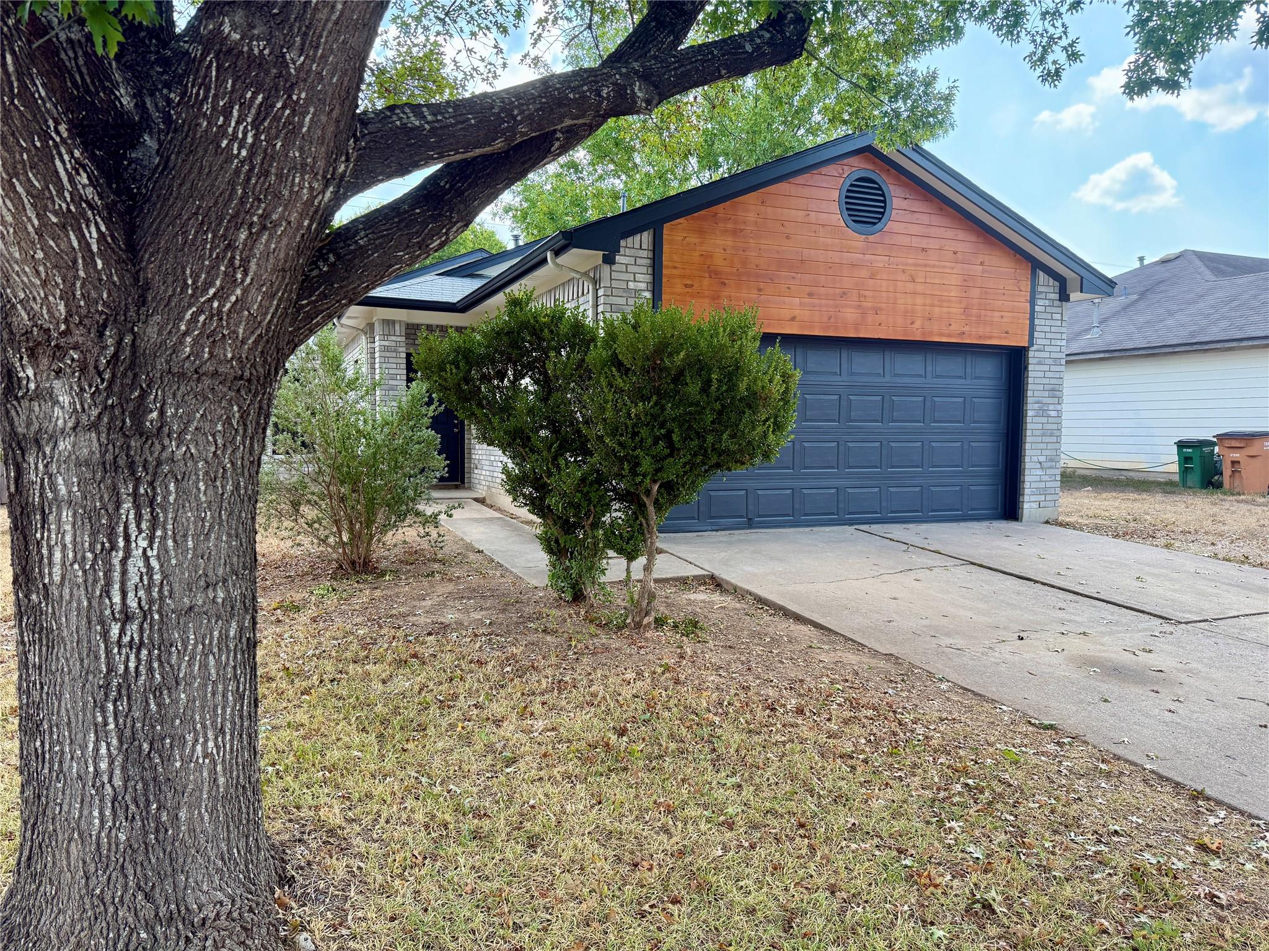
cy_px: 476
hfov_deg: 71.6
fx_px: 880
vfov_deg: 56.8
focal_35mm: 24
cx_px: 634
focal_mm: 6.76
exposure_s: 1/715
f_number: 1.78
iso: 100
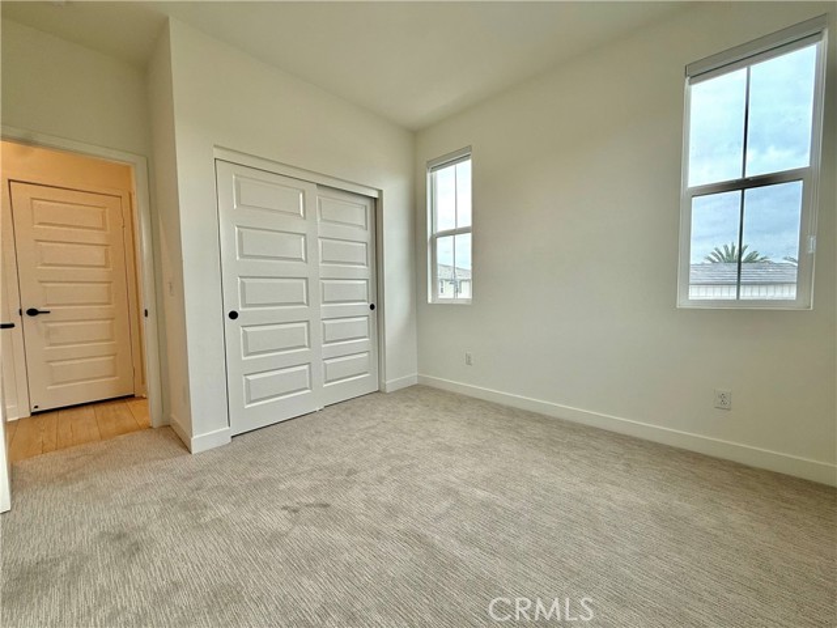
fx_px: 339
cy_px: 314
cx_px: 418
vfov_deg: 85.7
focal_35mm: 14
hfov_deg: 102.1
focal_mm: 2.22
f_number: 2.2
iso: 64
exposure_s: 1/159
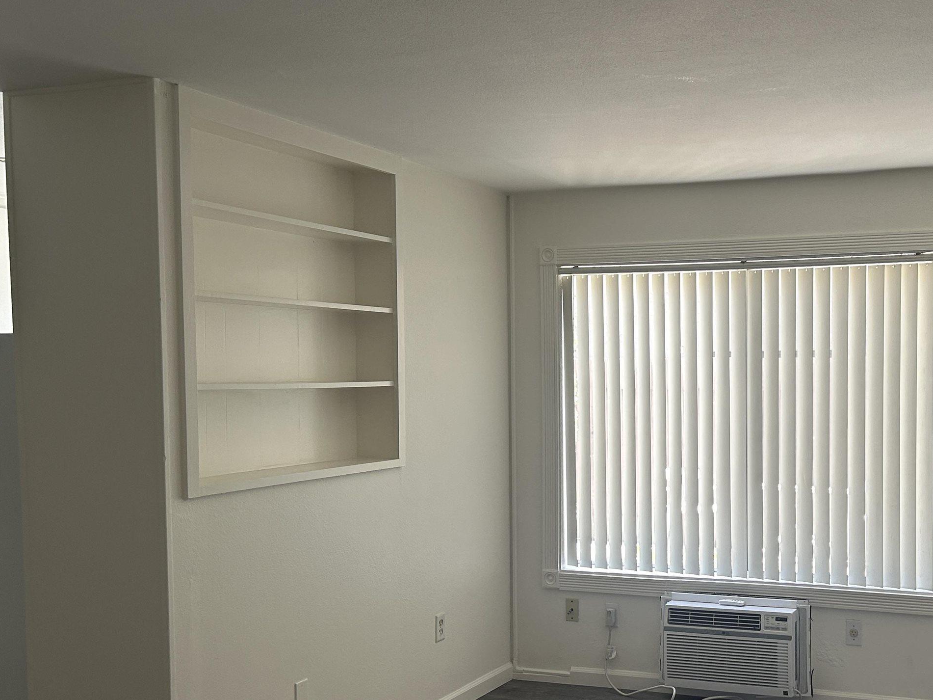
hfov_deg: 43.9
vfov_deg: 34.2
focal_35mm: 42
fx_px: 1132
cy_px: 423
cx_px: 646
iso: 80
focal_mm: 5.7
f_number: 1.5
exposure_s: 1/121
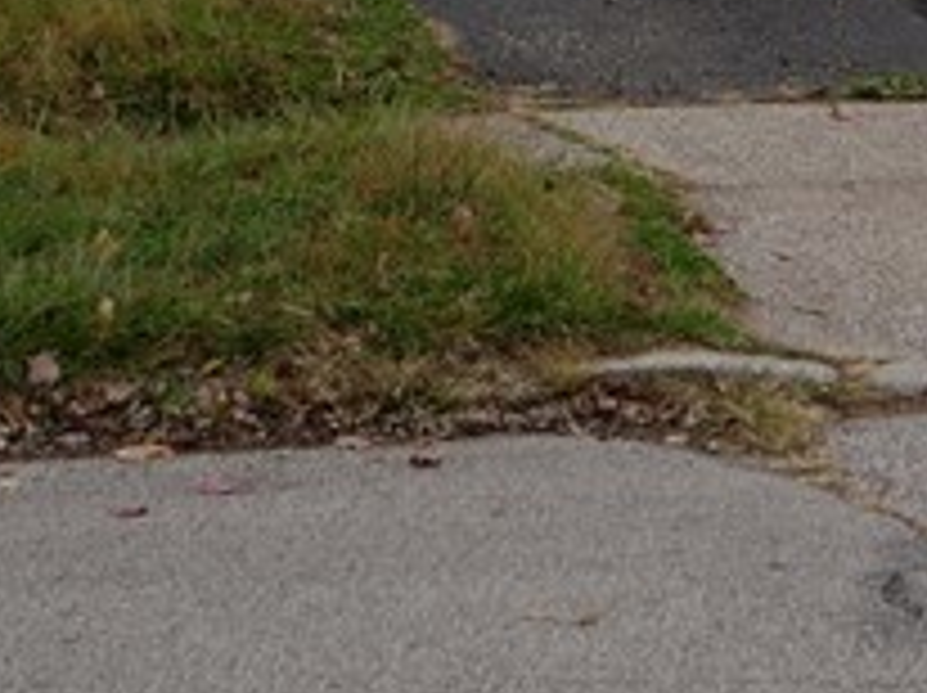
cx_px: 1224
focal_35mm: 189
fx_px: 5055
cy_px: -648
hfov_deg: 10.2
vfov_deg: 7.6
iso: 200
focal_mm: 19
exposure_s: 1/125
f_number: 3.2
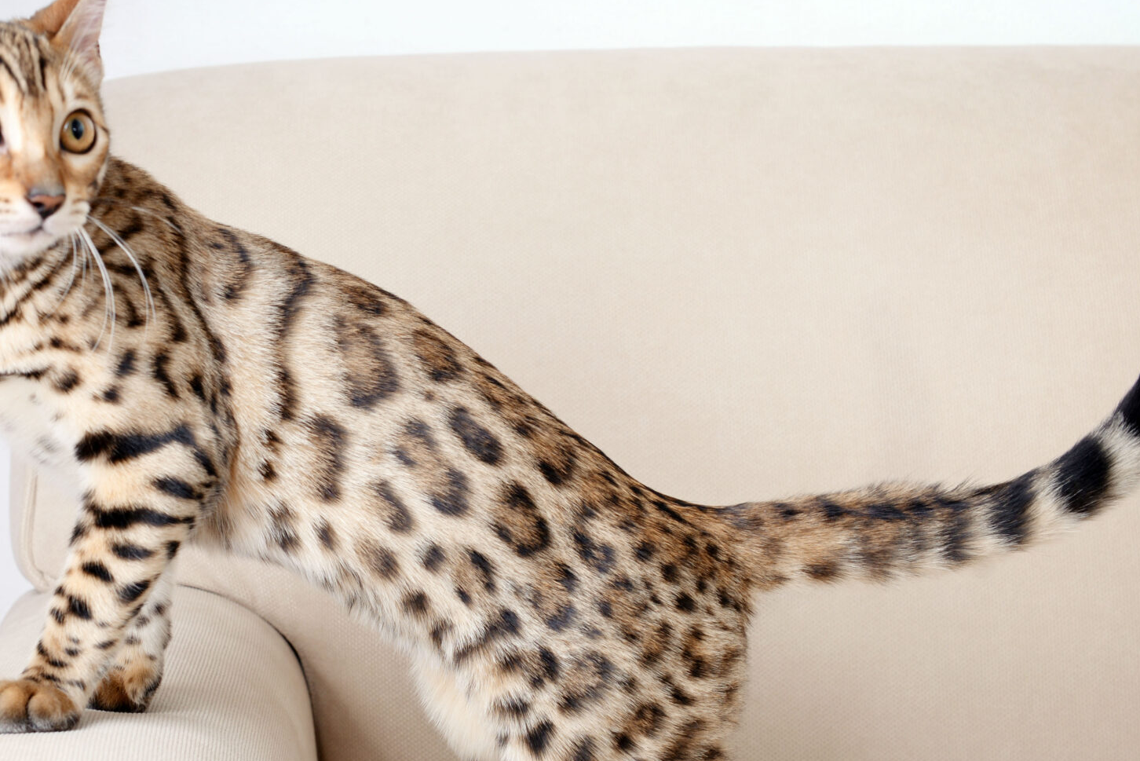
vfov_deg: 20.3
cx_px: 396
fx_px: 2122
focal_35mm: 67
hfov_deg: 29.9
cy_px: 455
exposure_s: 1/160
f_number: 6.3
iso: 200
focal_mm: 38
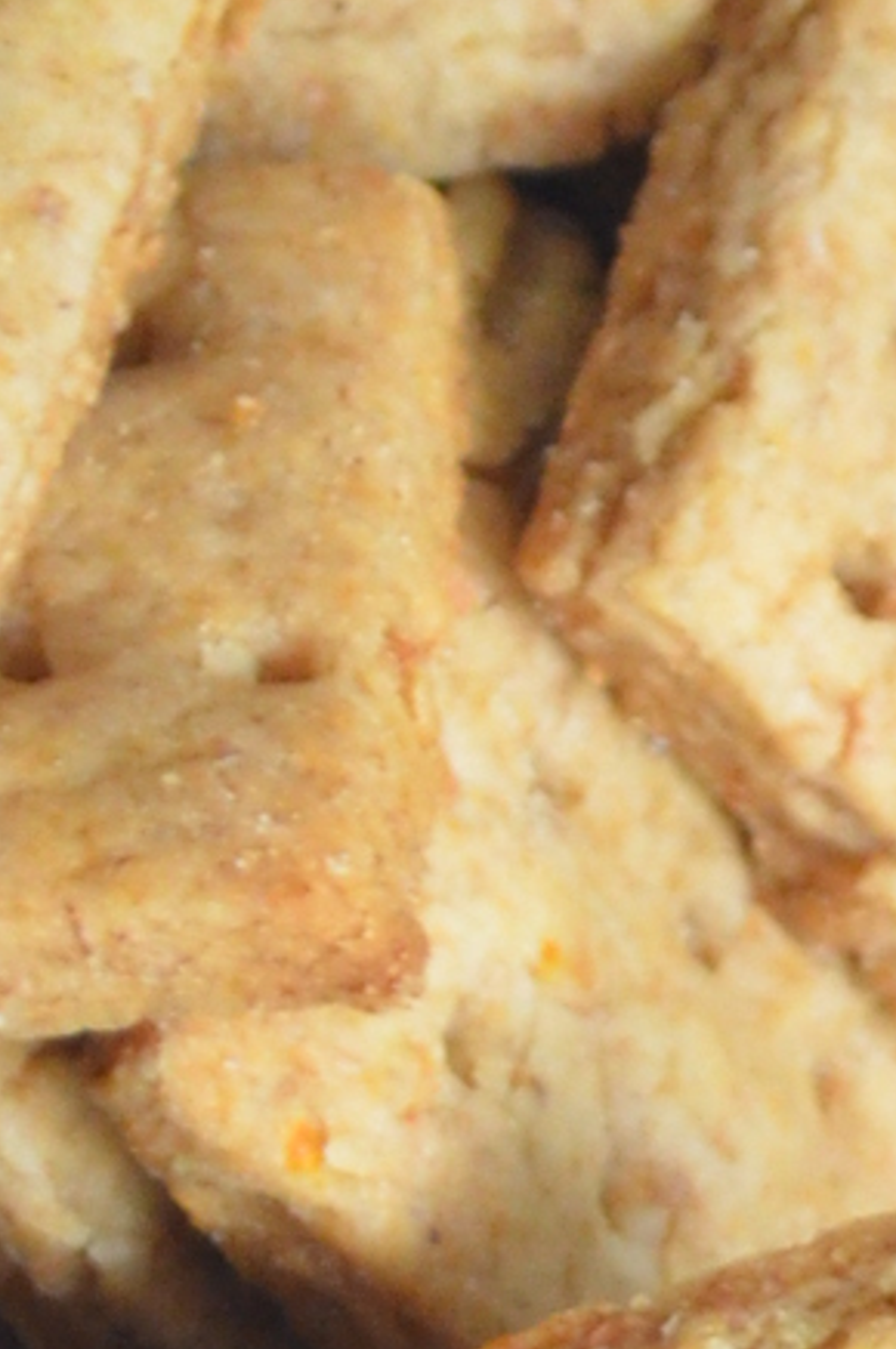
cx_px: 1863
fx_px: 17407
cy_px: 3217
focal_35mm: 465
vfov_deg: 4.3
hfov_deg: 2.9
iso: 1600
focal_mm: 55
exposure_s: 1/30
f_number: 5.6
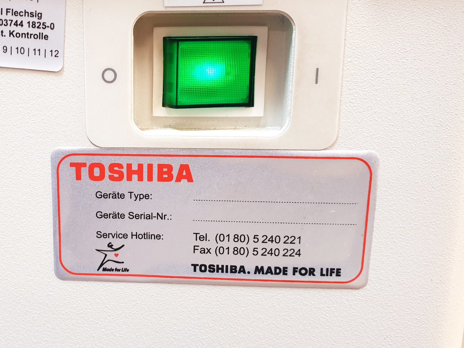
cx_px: 124
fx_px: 550
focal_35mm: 41
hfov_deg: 44.5
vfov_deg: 35.1
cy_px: 165
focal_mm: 4.3
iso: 320
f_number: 2.4
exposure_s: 1/25
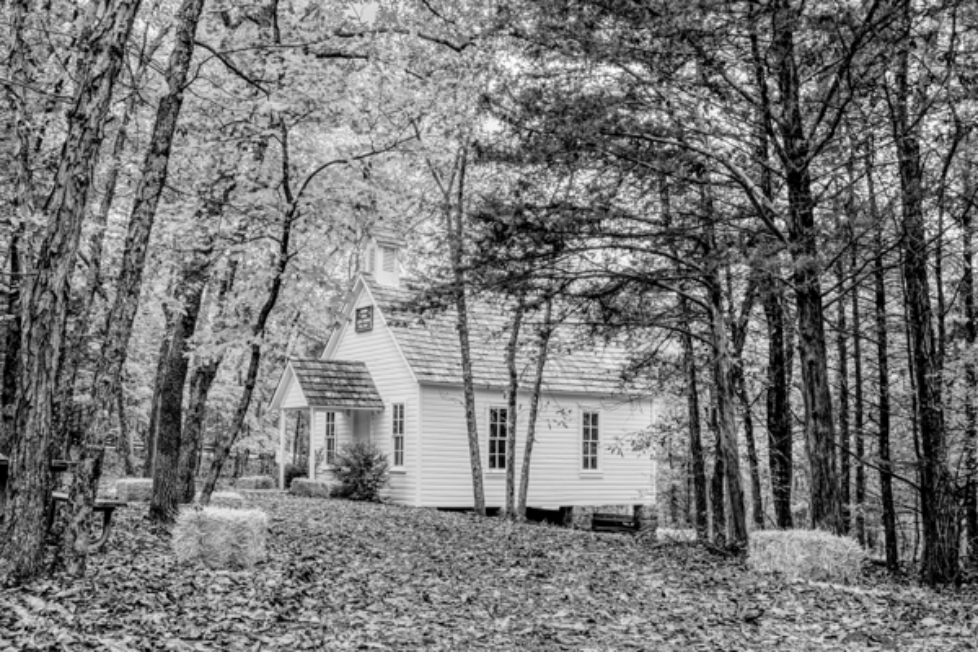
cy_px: 326
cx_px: 489
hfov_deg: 53.1
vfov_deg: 36.9
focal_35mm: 36
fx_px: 978
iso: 200
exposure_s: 1/60
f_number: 6.3
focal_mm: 24
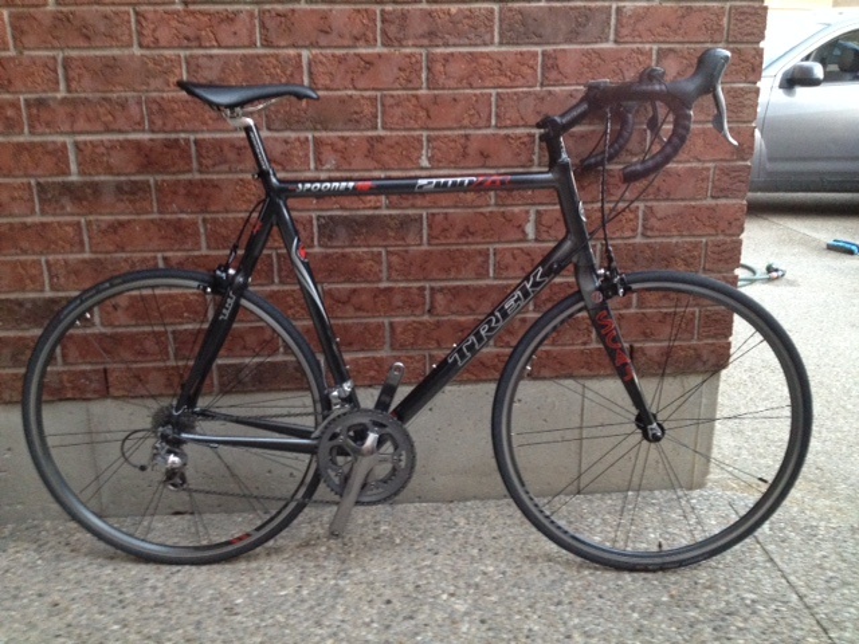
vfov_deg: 40.7
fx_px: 869
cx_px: 430
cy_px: 322
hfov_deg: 52.6
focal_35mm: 35
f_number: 2.4
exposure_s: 1/20
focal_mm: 4.28
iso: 320
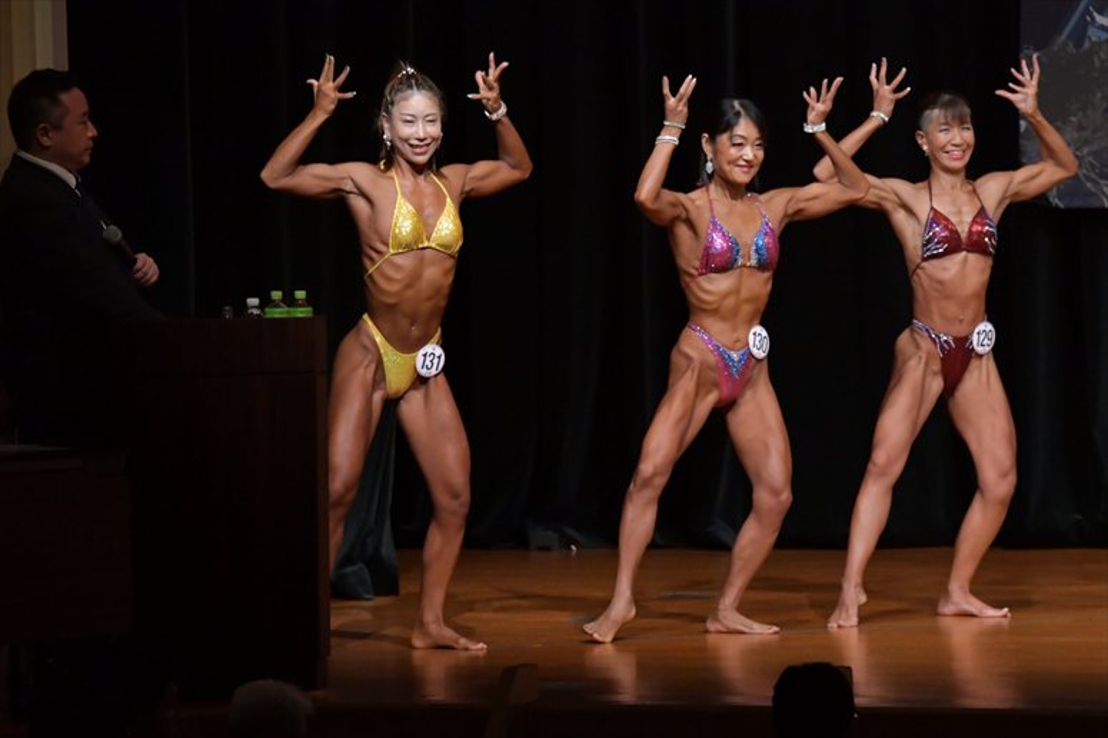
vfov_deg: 5.1
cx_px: 554
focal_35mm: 270
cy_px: 369
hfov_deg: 7.6
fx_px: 8306
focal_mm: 180
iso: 5000
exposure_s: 1/400
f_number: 5.6
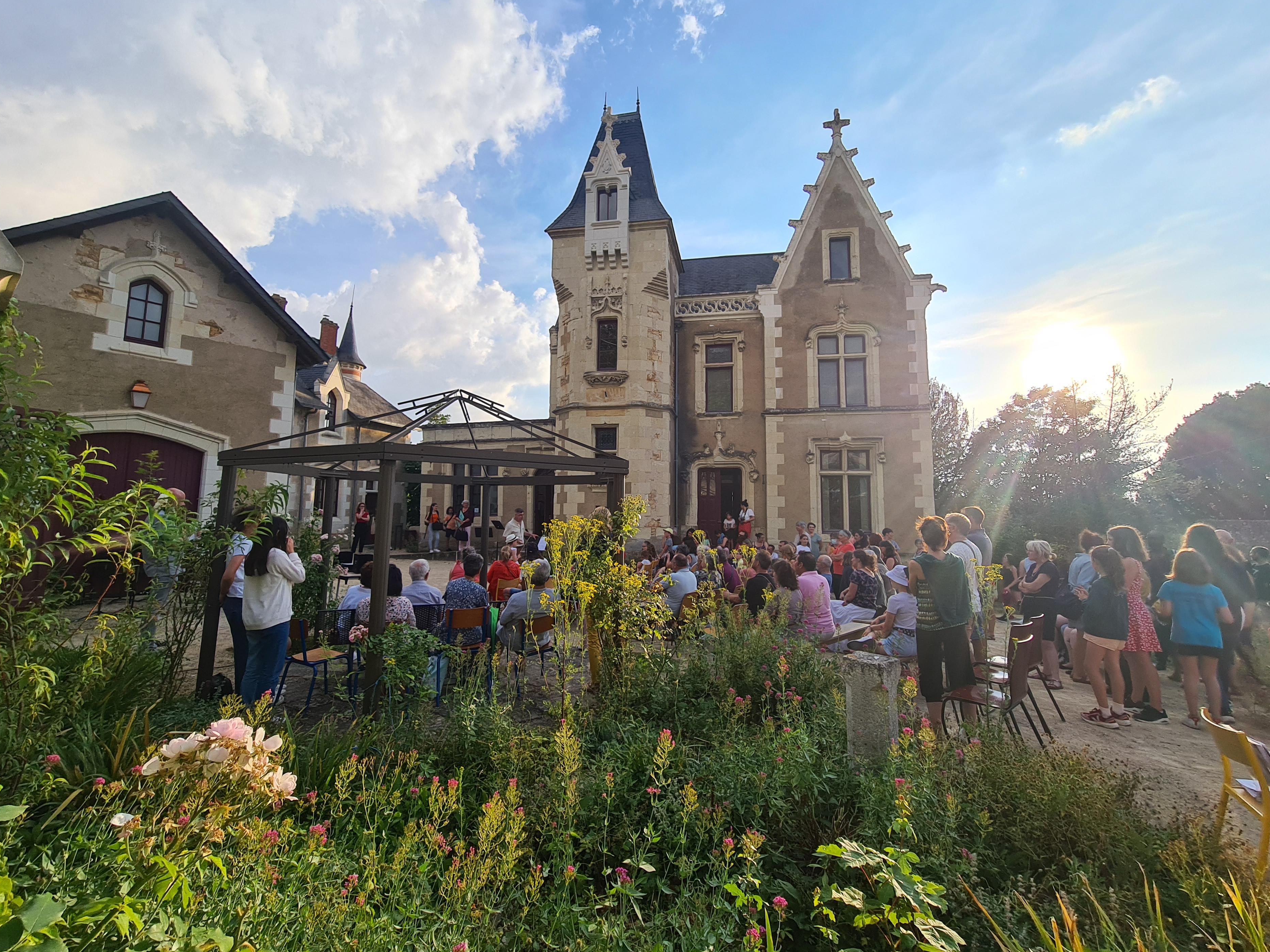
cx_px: 625
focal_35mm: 14
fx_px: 514
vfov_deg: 85.6
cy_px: 445
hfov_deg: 102.1
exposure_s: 1/1260
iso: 50
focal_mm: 2.2
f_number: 2.2
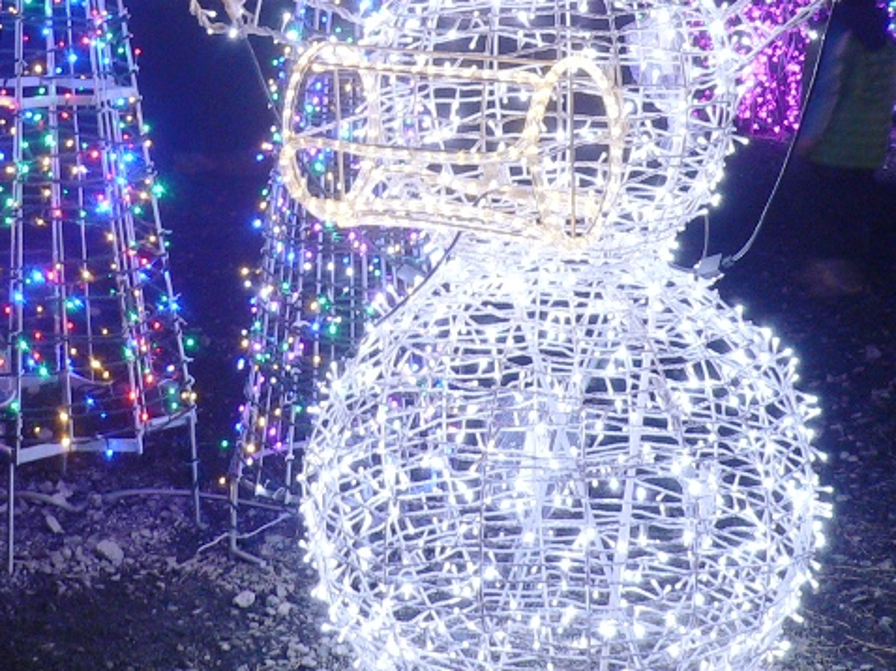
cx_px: 371
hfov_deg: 26.0
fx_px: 1940
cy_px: 79
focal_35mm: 75
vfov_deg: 19.3
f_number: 2.8
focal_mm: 5.8
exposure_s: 1/5
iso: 100
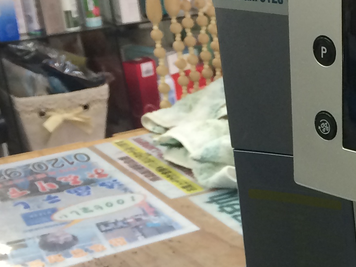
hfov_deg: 16.4
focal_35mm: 112
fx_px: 1152
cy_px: 291
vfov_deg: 13.0
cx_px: 486
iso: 50
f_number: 2.2
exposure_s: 1/33
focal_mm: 4.12
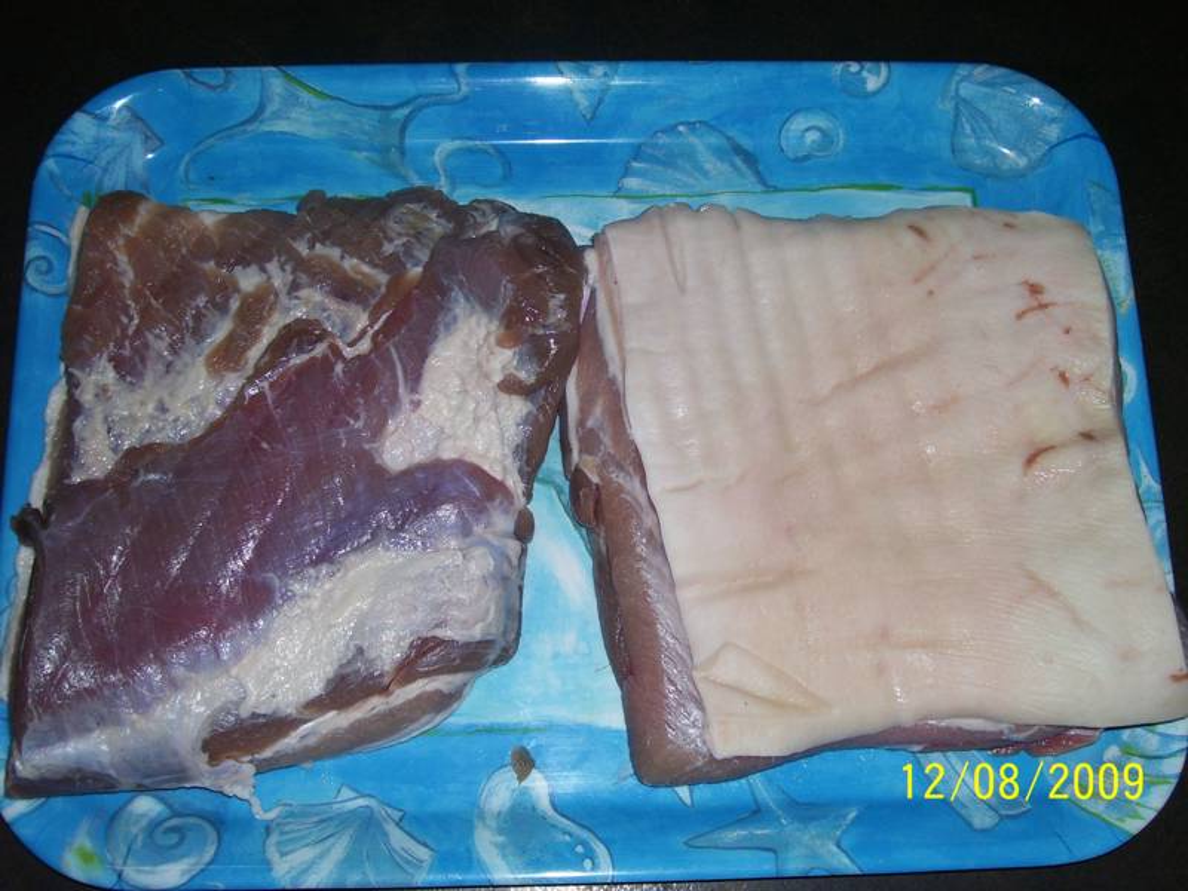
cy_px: 446
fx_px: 1441
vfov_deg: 34.3
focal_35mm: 42
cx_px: 594
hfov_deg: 44.8
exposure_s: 1/60
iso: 80
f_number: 3
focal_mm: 7
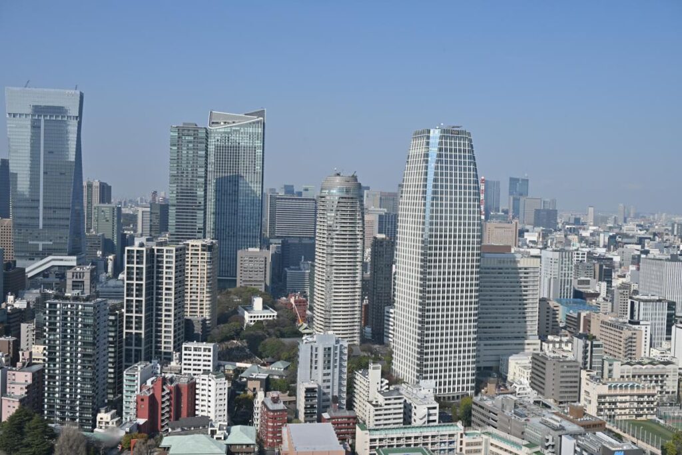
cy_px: 228
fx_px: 682
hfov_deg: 53.1
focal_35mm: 36
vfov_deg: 36.9
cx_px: 341
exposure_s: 1/250
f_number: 8
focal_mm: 24
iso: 100
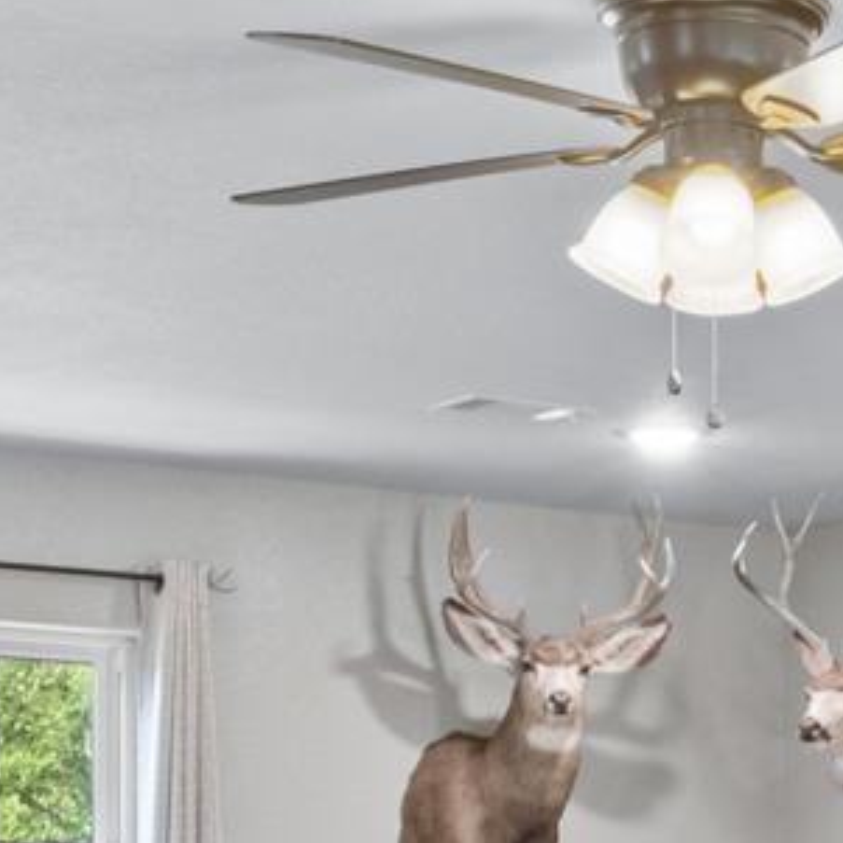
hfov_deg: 15.7
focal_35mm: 106
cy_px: 990
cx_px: 1050
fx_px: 2921
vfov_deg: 15.8
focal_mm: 10
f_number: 9
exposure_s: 1
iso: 400
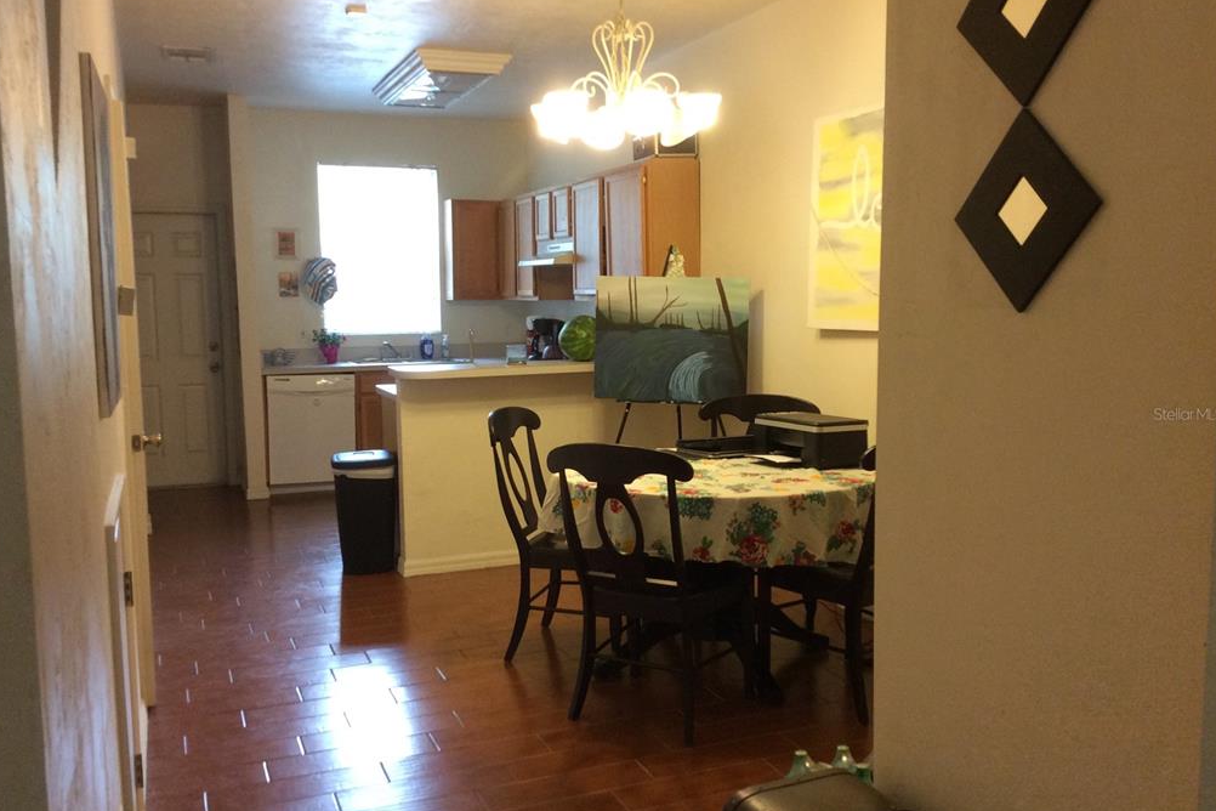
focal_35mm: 35
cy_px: 414
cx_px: 606
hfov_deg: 54.4
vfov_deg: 37.9
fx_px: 1182
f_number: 2.4
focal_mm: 3.3
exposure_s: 1/24
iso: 125
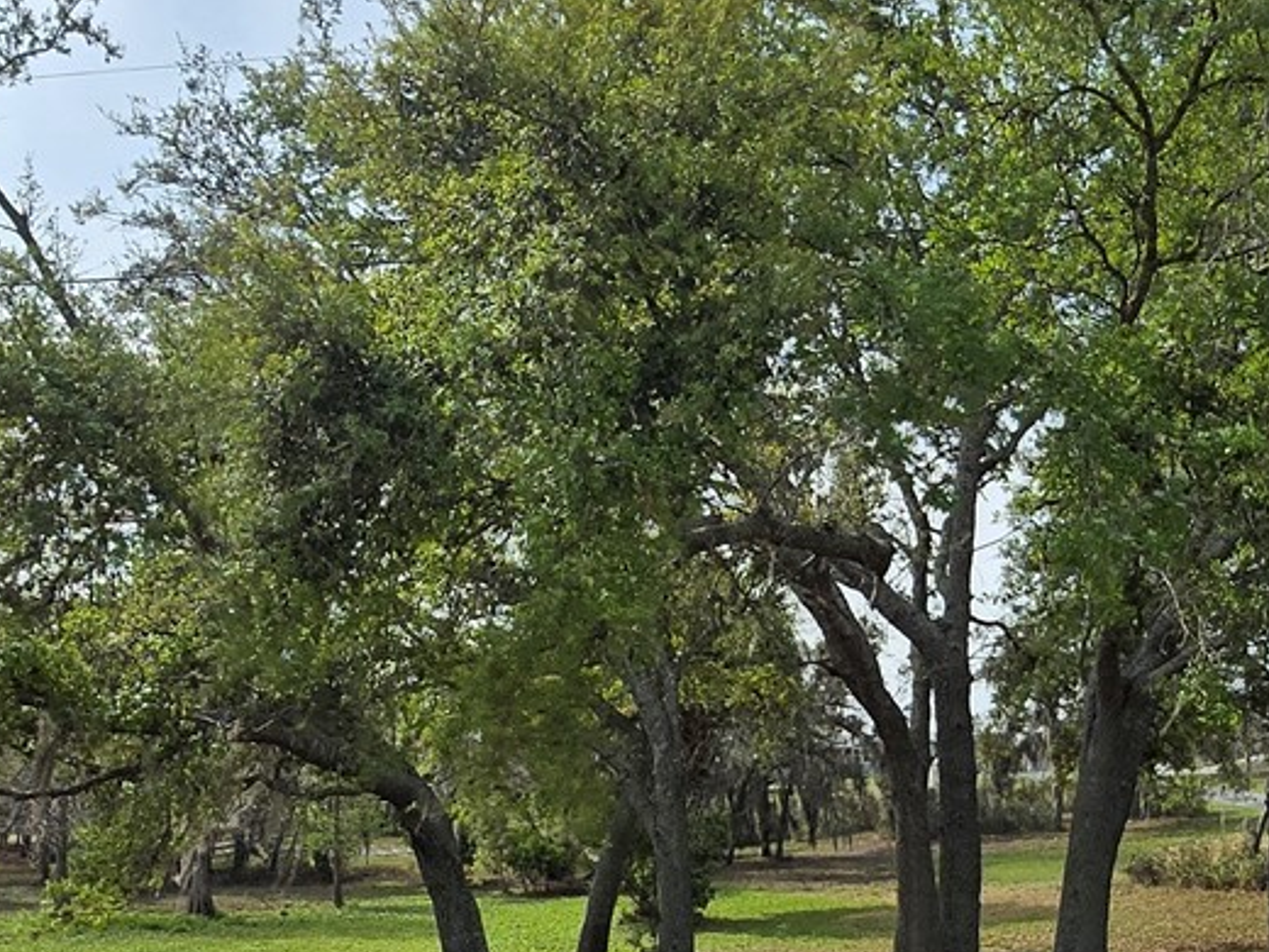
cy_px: 657
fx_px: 1466
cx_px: 710
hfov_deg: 46.7
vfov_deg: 35.5
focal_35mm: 40
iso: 25
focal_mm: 1.7
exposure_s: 1/2443
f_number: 2.2
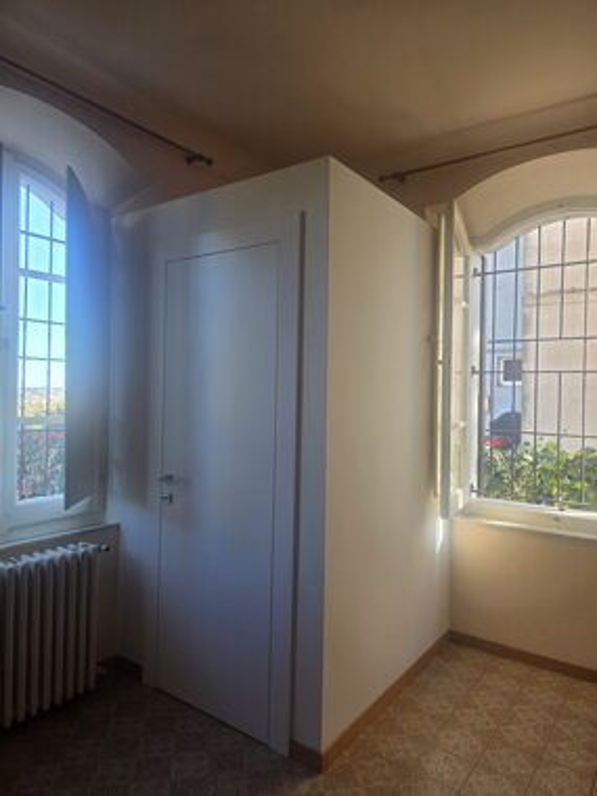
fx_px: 529
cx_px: 298
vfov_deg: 73.9
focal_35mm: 23
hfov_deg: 58.9
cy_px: 398
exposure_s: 1/180
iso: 50
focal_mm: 6.3
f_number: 1.7
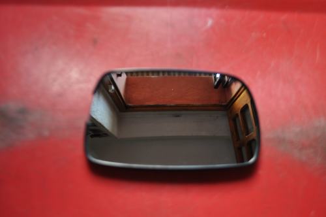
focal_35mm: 33
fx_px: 298
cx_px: 163
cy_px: 108
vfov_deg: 39.9
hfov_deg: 57.3
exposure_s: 1/60
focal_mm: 22
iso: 400
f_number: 4
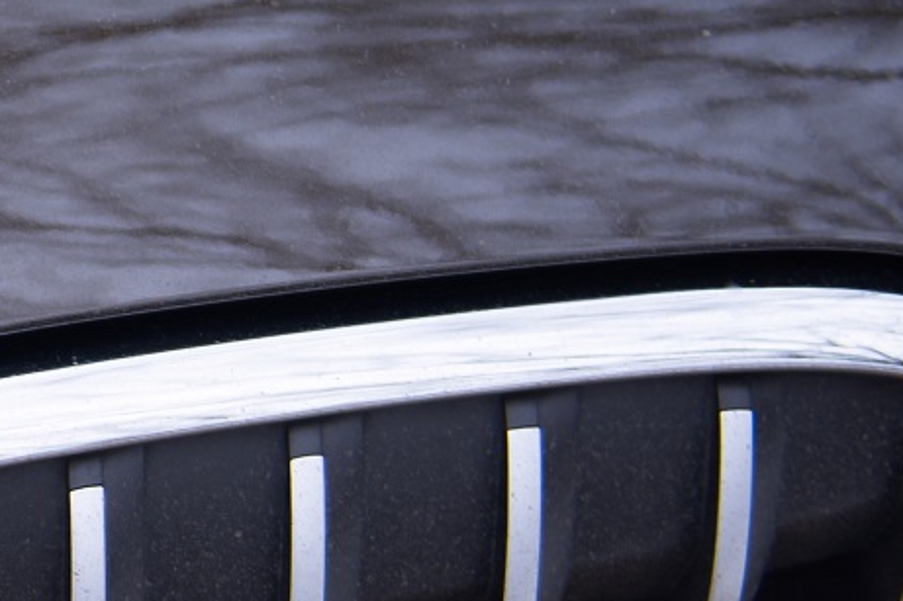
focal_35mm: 140
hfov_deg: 13.4
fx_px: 3510
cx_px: -619
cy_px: 177
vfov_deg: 9.8
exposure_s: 1/80
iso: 100
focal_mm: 32
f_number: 2.8
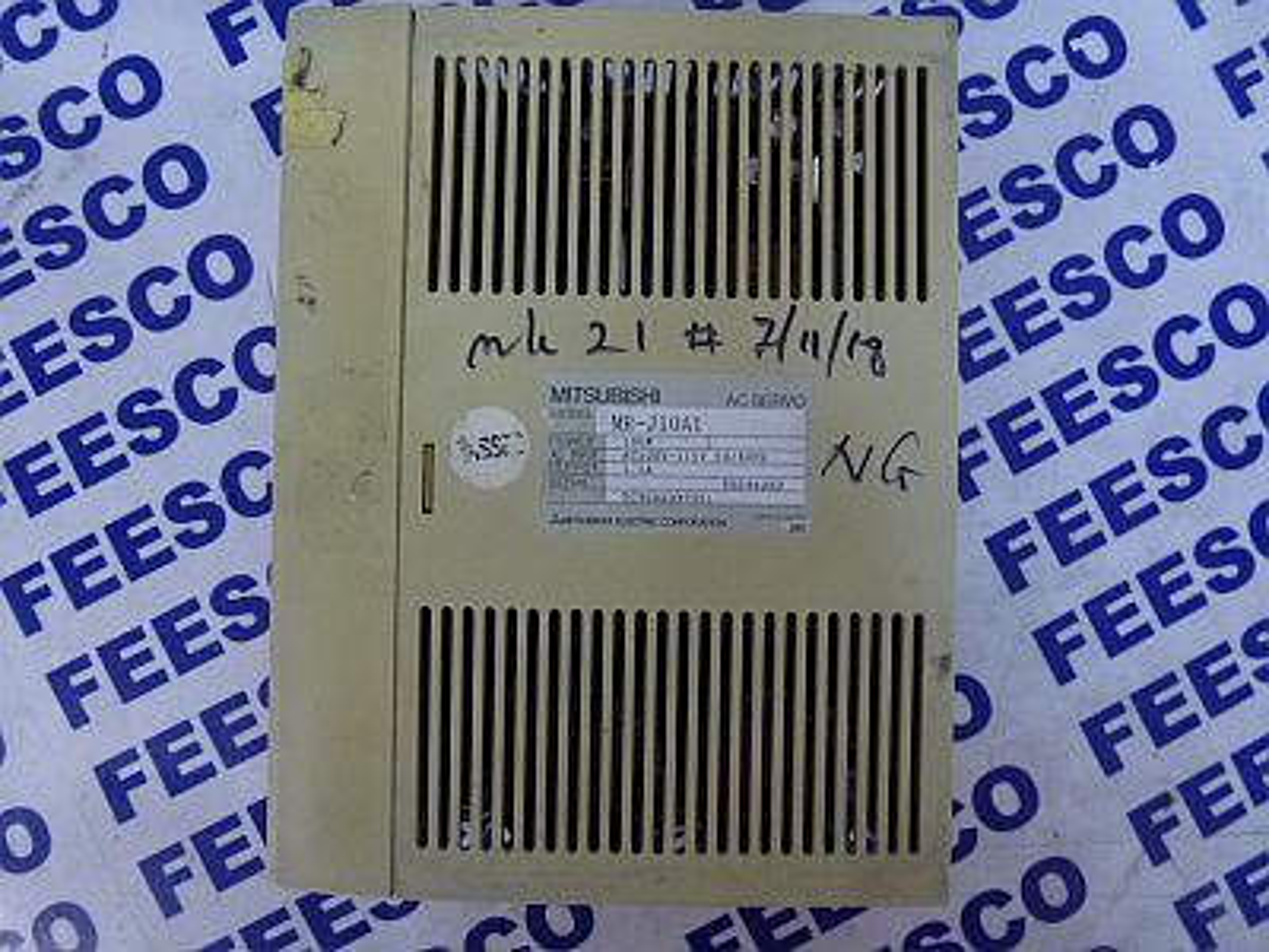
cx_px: 634
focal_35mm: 24
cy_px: 476
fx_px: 880
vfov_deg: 56.8
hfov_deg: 71.6
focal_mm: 4.3
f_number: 3.3
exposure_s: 1/13
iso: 400
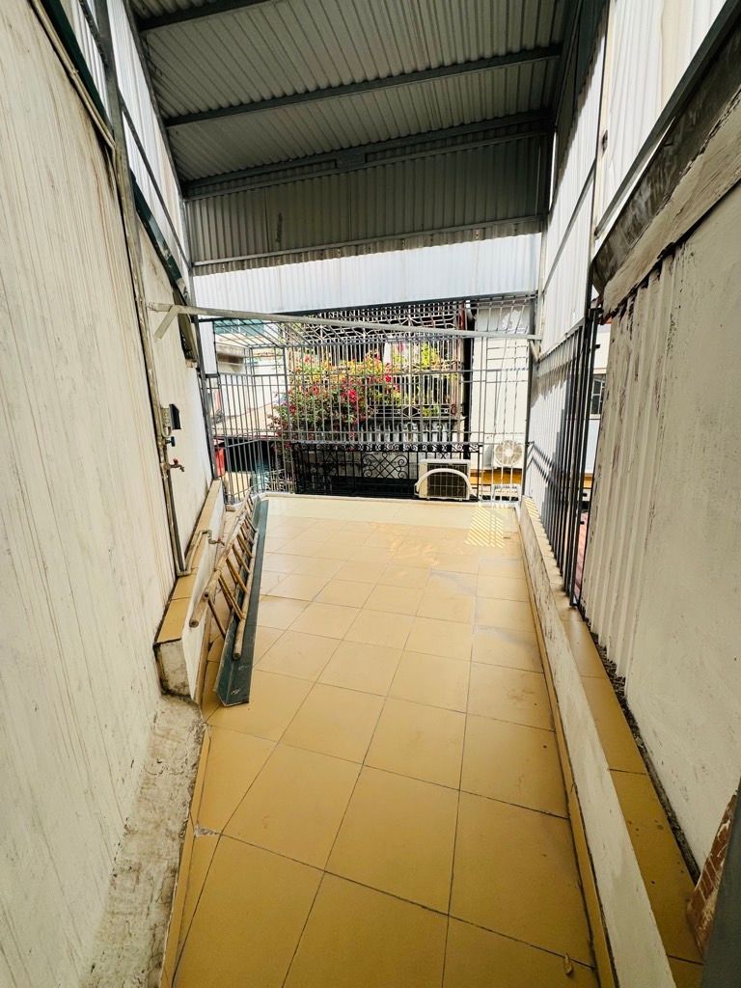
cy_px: 494
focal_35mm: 14
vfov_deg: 102.1
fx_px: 400
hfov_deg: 85.7
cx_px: 370
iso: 40
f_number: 2.2
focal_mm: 2.22
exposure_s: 1/646
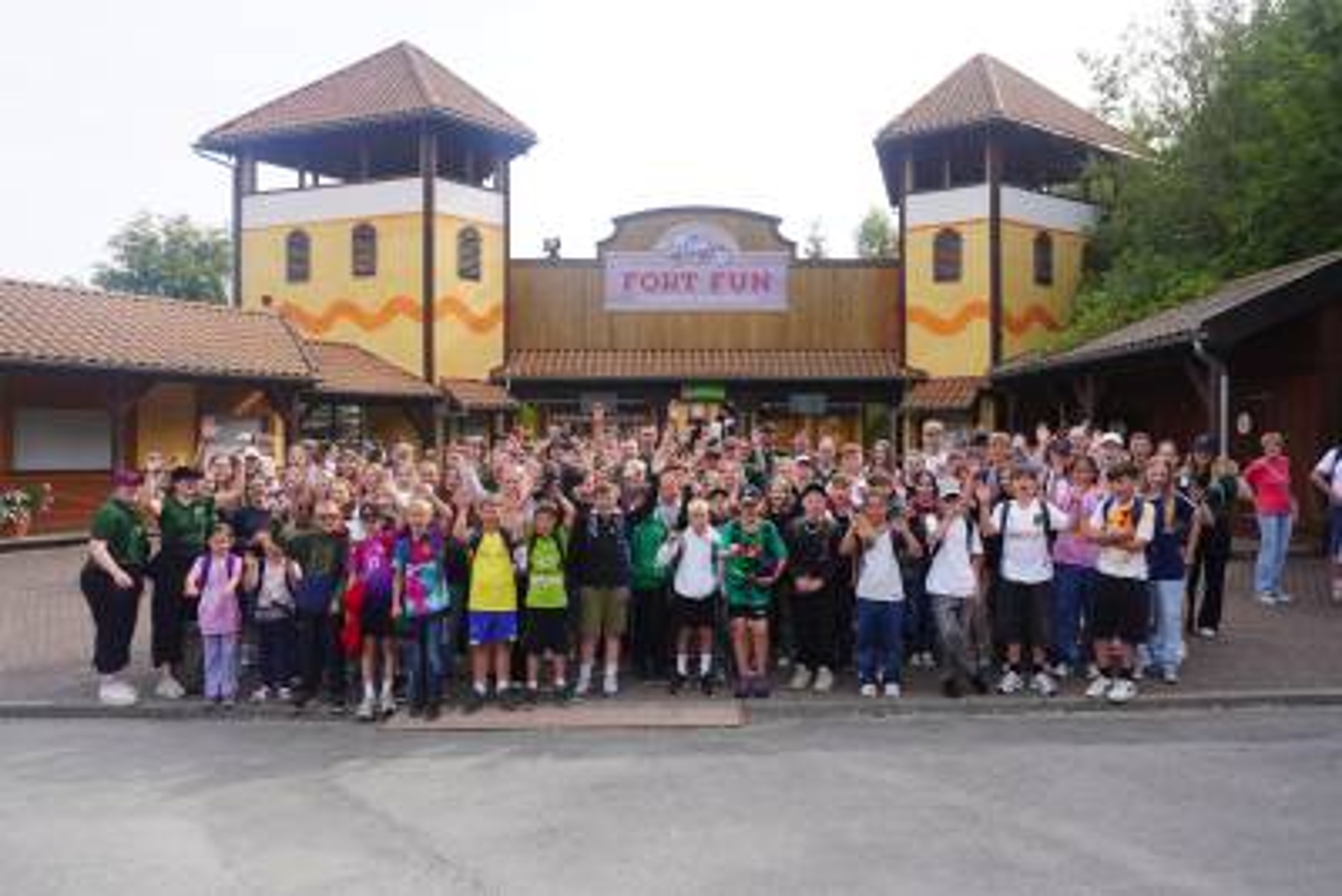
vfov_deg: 45.7
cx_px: 671
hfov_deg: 64.5
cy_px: 448
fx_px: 1063
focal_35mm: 28
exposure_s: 1/250
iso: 100
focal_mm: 19
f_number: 5
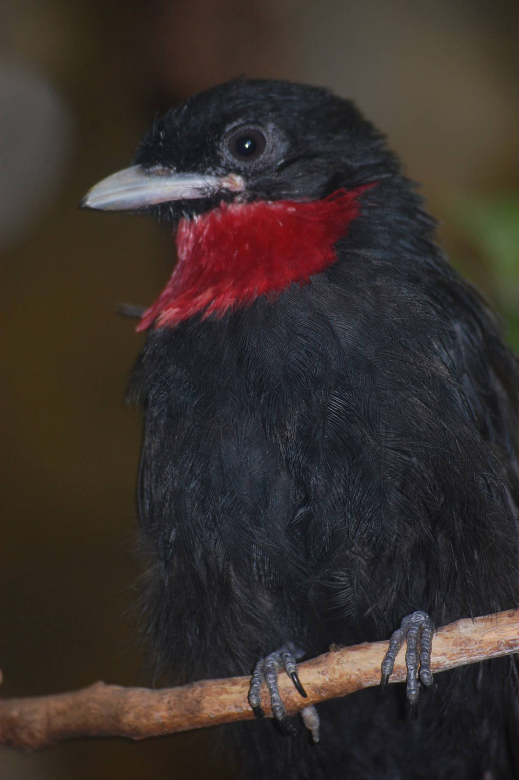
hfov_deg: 5.5
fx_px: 5361
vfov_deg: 8.3
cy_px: 390
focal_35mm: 248
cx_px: 260
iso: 400
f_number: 5.3
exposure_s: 1/60
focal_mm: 165
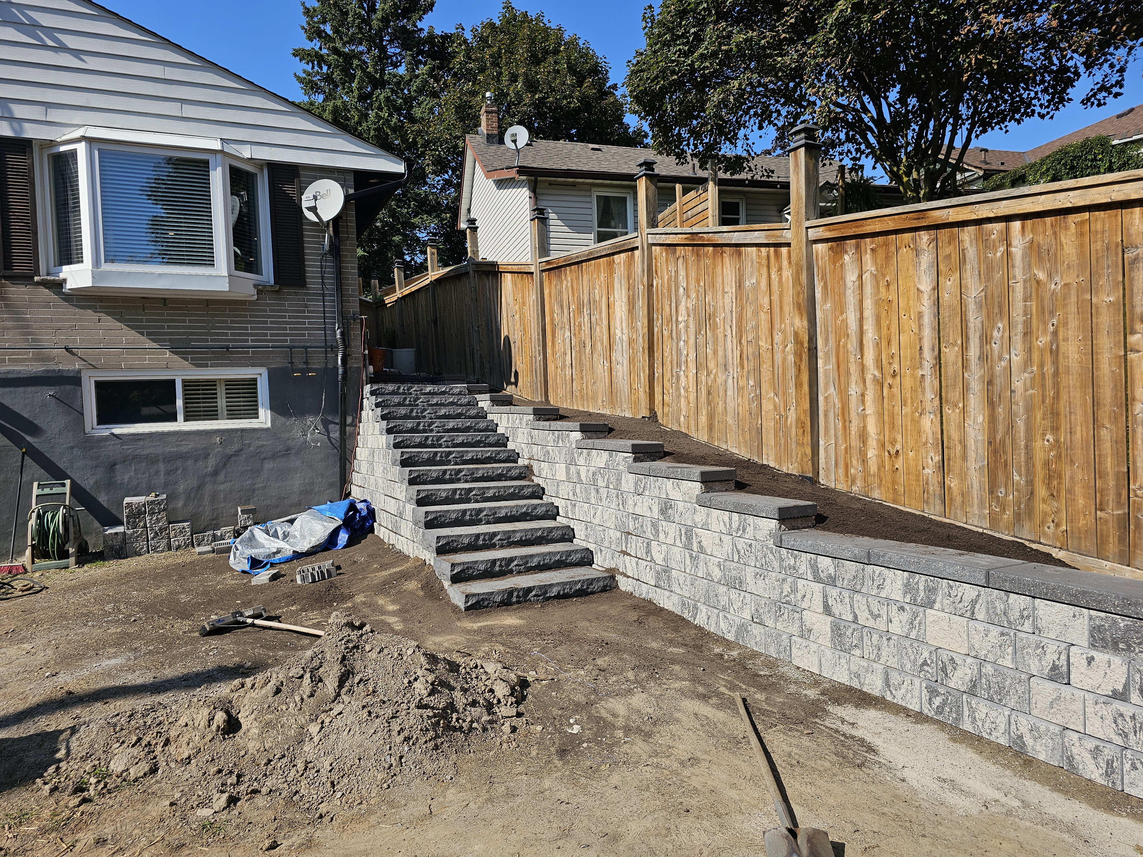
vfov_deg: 58.9
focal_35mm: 23
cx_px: 572
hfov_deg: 73.9
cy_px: 428
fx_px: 759
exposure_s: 1/1262
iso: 20
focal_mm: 6.3
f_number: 1.7
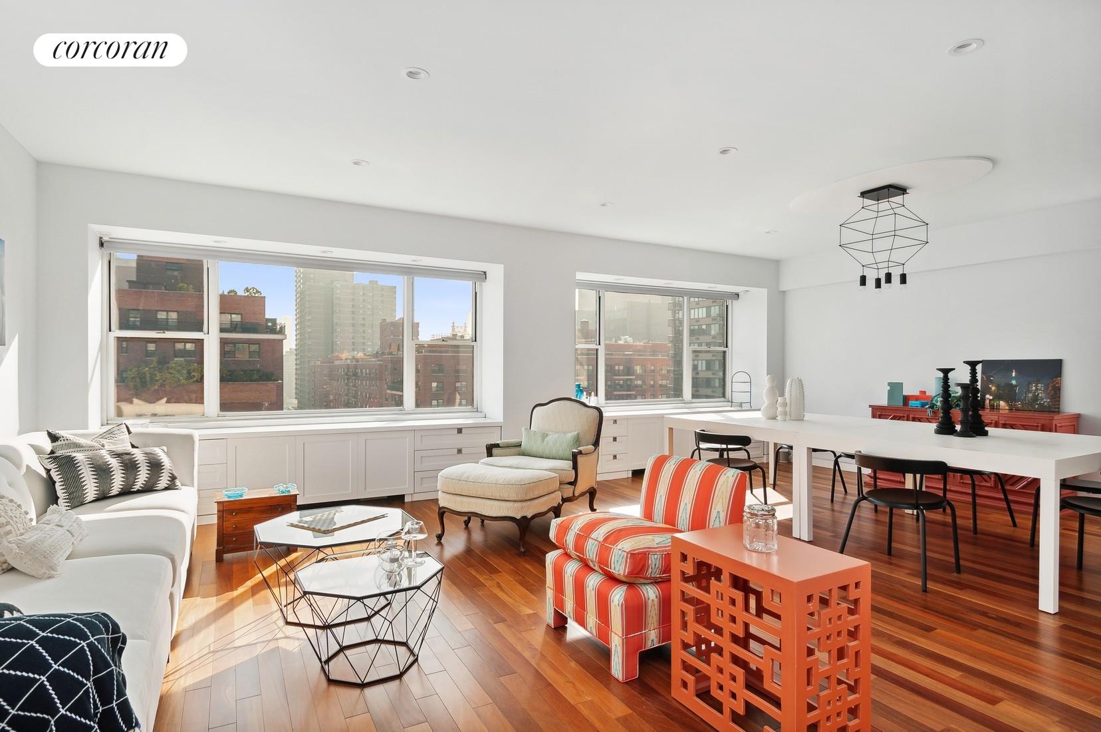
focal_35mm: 18
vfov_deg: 67.3
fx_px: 550
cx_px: 550
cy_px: 366
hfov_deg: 90.1
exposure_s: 1/640
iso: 200
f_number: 7.1
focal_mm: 12
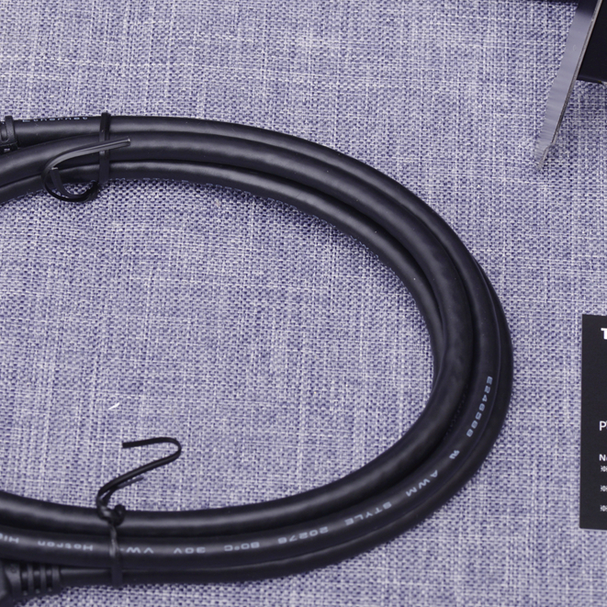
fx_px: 3214
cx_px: 132
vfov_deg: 10.8
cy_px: 298
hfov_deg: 10.8
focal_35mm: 162
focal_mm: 105
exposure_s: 1/160
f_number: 16
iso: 400
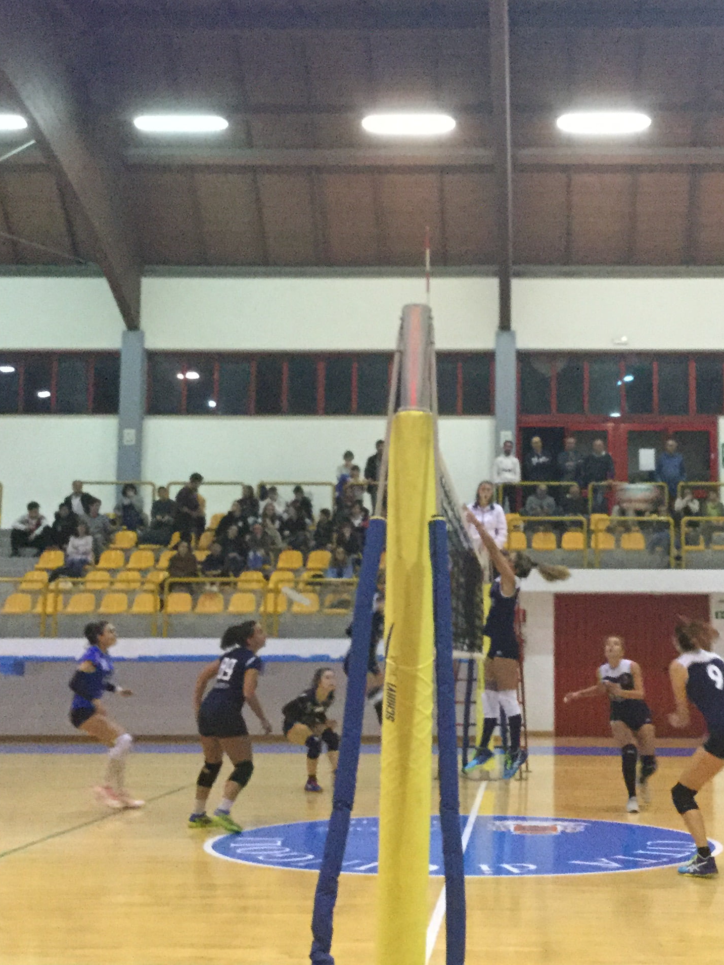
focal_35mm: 53
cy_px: 471
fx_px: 1478
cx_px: 486
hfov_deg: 27.4
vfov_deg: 36.2
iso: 200
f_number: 2.4
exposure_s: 1/25
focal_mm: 3.3
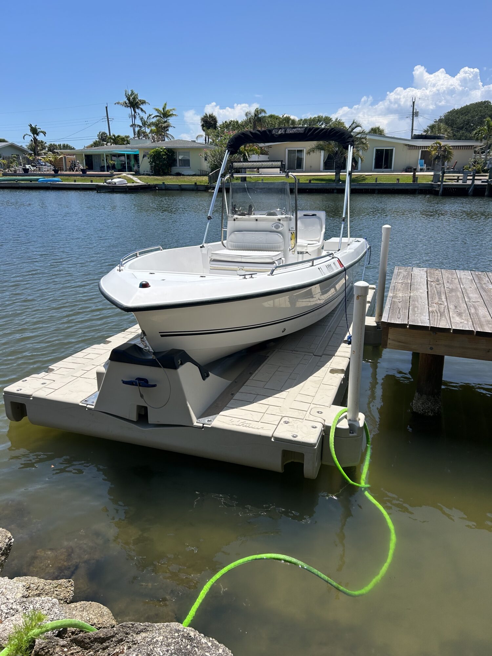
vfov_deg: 67.3
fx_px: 493
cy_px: 328
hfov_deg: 53.1
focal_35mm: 26
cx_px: 246
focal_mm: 5.7
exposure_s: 1/5319
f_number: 1.5
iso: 50
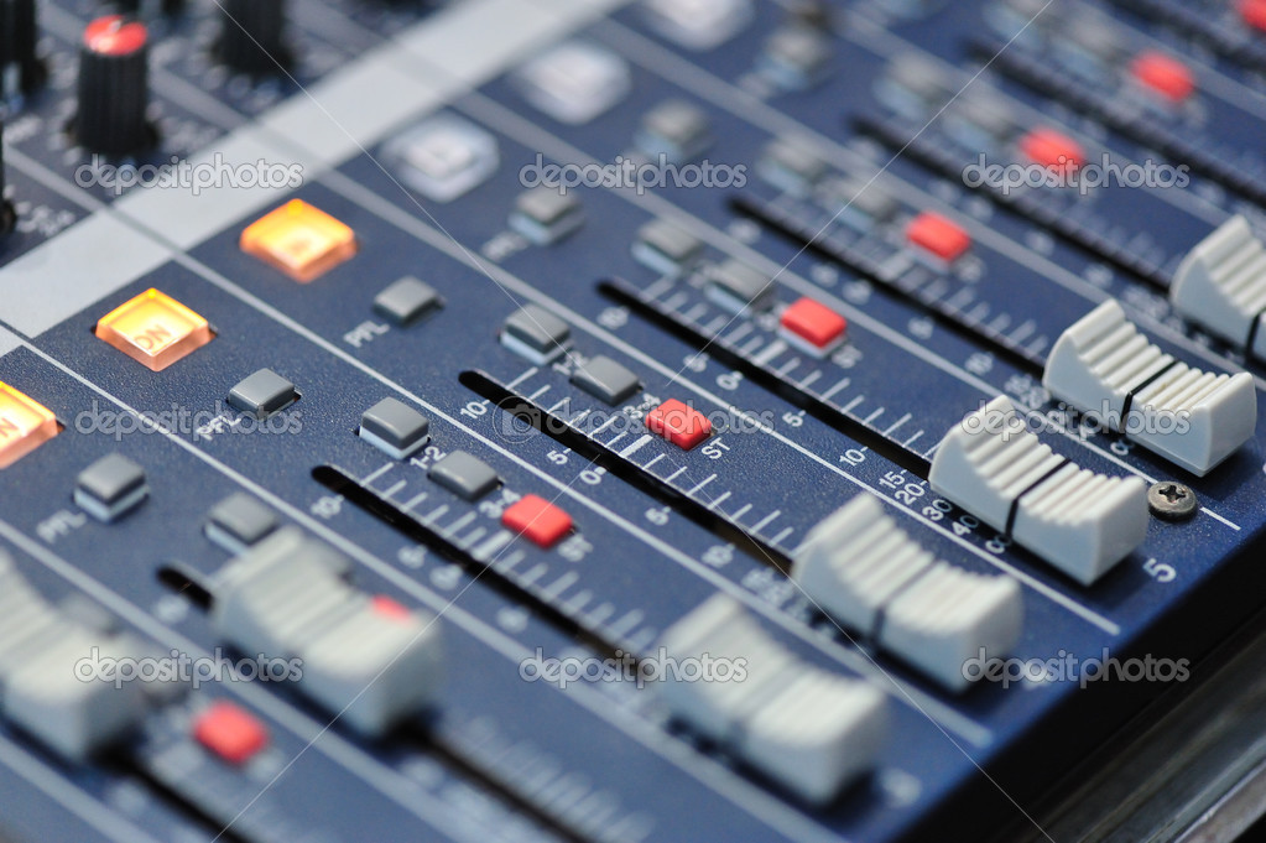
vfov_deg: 13.0
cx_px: 633
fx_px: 3691
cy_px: 422
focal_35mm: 105
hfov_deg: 19.5
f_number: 3.2
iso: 2000
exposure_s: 1/200
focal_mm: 105
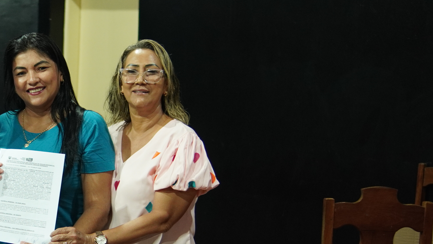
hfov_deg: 27.1
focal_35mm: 74
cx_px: 9
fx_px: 851
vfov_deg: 16.3
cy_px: 149
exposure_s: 1/160
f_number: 1.6
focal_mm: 23
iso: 800
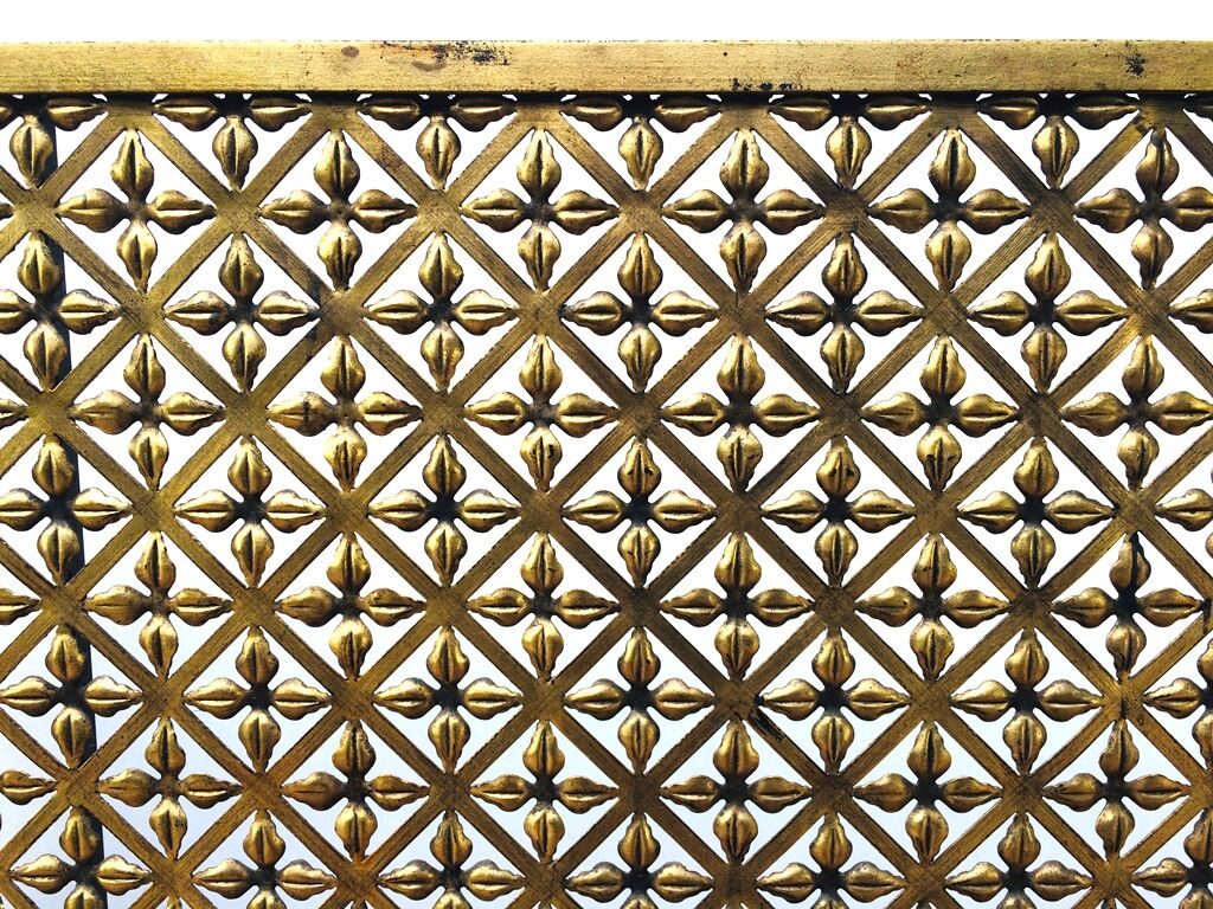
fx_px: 1016
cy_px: 454
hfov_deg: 61.7
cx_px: 606
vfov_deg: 48.2
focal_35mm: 29
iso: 32
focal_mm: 4.15
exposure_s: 1/351
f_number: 2.2
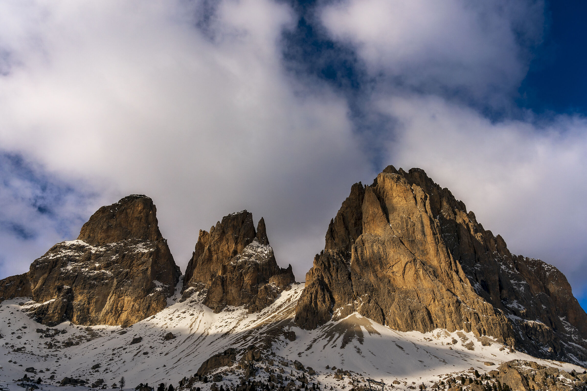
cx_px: 294
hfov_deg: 61.9
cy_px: 196
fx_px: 489
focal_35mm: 30
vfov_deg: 43.6
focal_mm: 30
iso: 100
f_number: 7.1
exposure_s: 1/1600
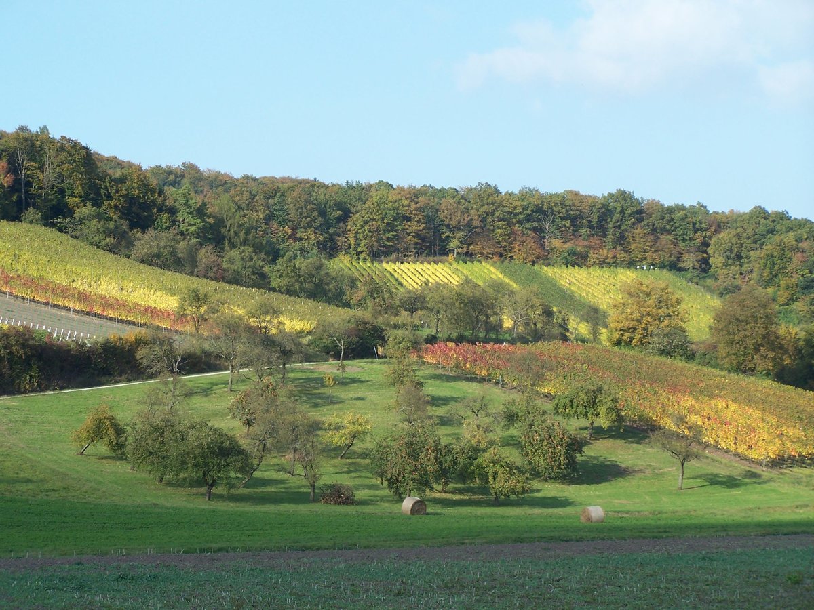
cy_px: 305
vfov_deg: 12.7
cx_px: 407
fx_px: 2751
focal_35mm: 117
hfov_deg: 16.8
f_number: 3.2
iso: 80
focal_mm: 19.4
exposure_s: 1/500
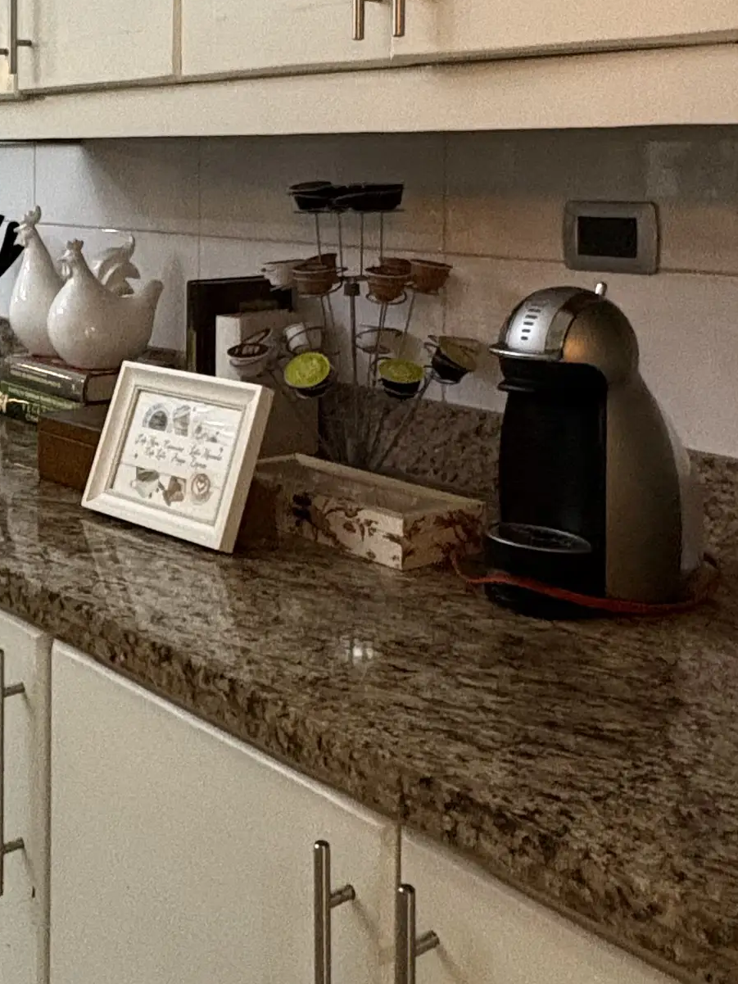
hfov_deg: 29.6
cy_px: 178
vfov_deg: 38.7
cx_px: 73
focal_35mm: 47
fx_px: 1336
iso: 640
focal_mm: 2.22
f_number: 2.2
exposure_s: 1/60
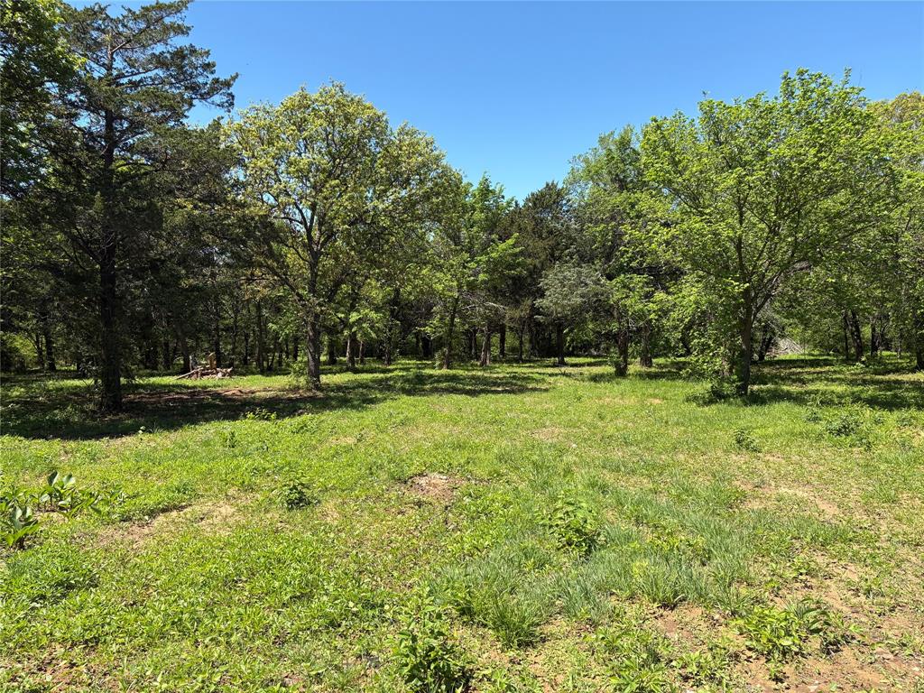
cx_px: 462
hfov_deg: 67.3
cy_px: 346
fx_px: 694
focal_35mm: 26
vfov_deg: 53.1
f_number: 1.6
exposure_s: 1/1799
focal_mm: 5.96
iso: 50
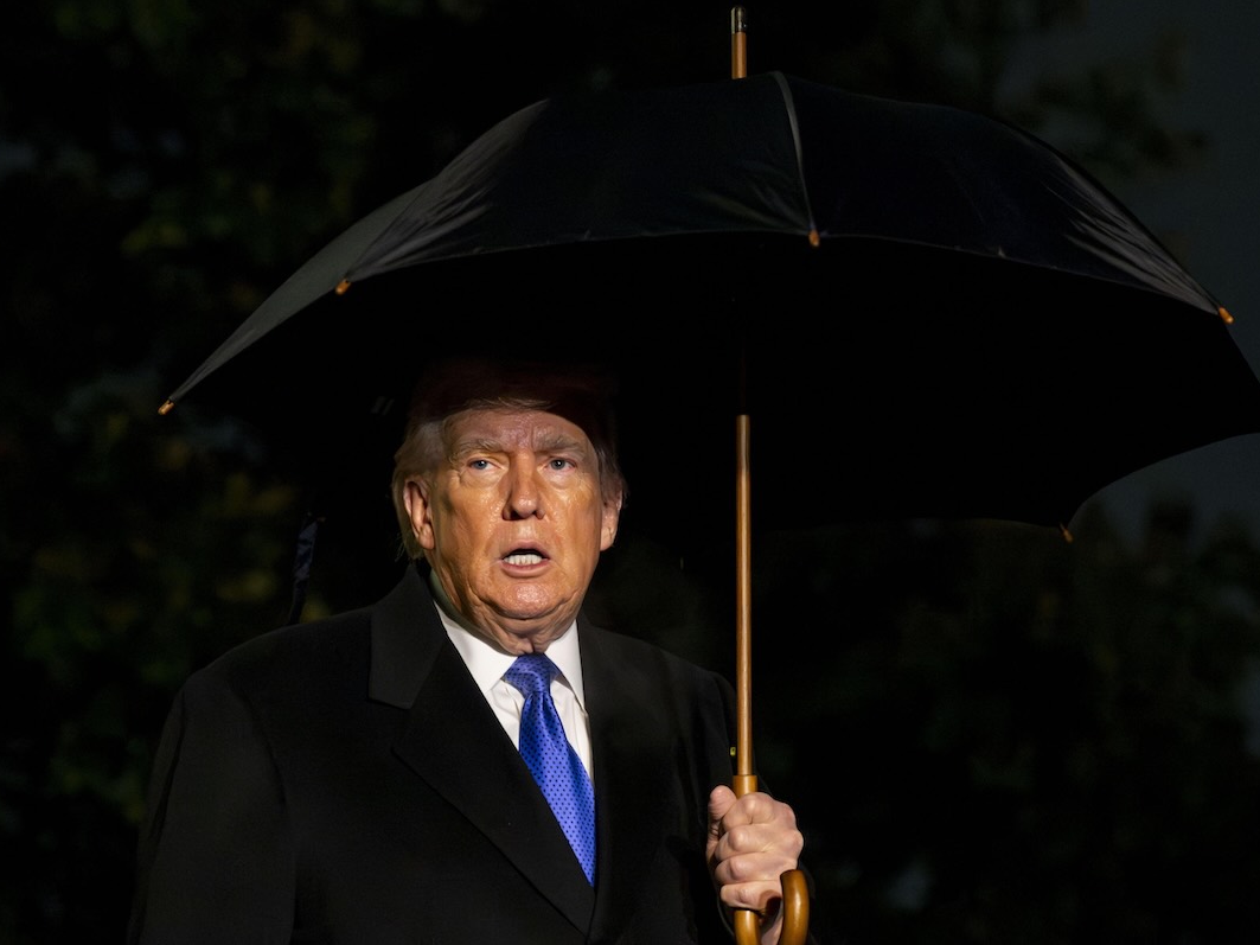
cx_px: 679
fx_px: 4149
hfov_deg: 17.3
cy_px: 472
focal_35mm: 114
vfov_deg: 13.0
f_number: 2.8
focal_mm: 70
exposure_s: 1/320
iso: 25600
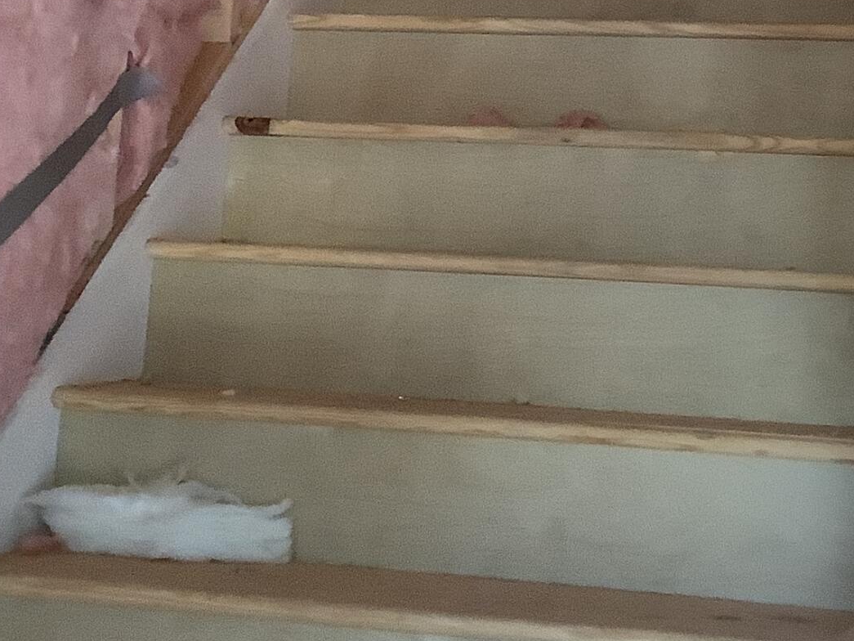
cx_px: 539
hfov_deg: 22.0
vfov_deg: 15.9
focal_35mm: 89
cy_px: -151
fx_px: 2196
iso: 320
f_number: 2.4
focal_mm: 3.3
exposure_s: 1/33
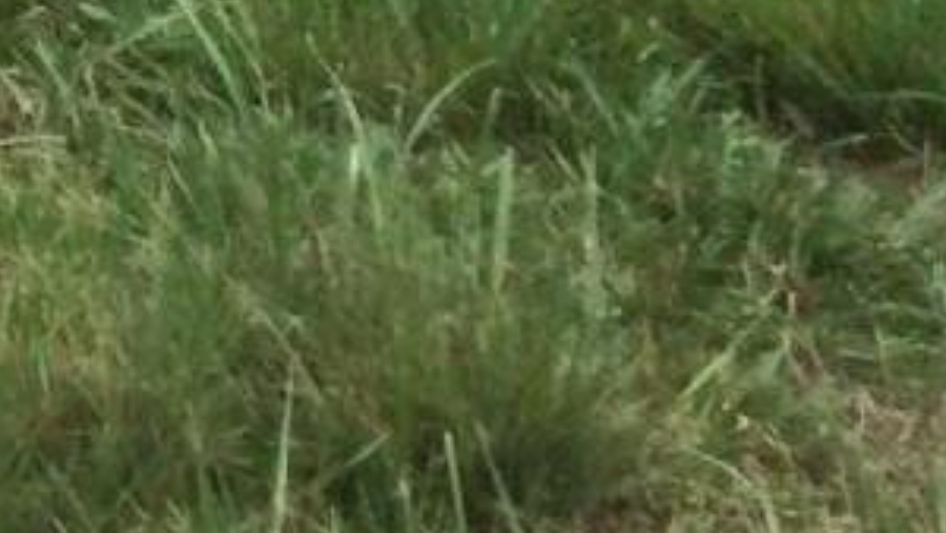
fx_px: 5646
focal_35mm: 225
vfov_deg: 4.8
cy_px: -1810
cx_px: -2078
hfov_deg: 8.0
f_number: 2.4
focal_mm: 3.3
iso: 25
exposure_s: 1/1253
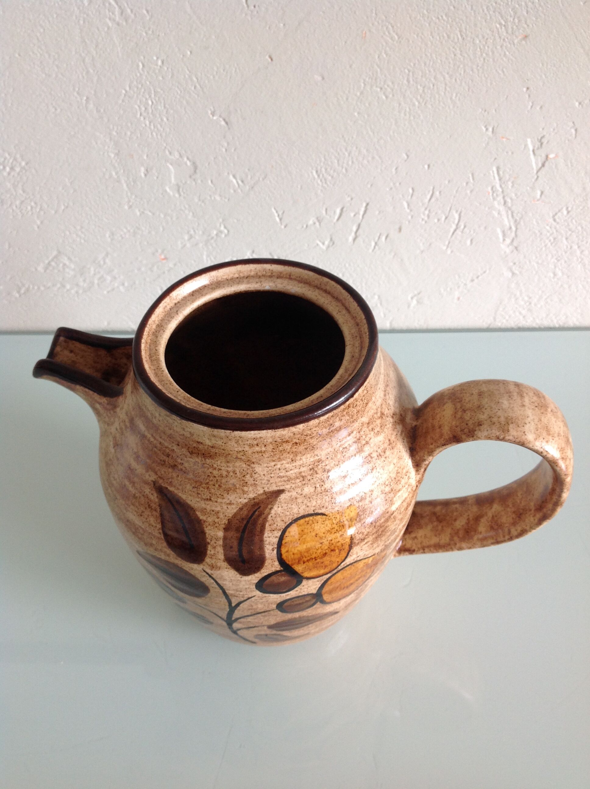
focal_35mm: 35
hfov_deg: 40.6
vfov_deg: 52.7
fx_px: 797
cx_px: 295
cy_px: 394
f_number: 2.4
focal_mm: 4.28
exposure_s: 1/30
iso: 64
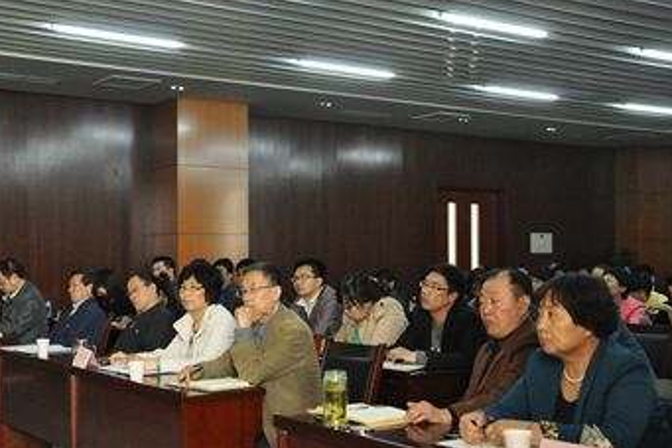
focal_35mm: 48
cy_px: 258
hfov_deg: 41.0
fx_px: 896
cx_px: 270
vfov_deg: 28.0
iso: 3200
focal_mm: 26
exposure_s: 1/40
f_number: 8
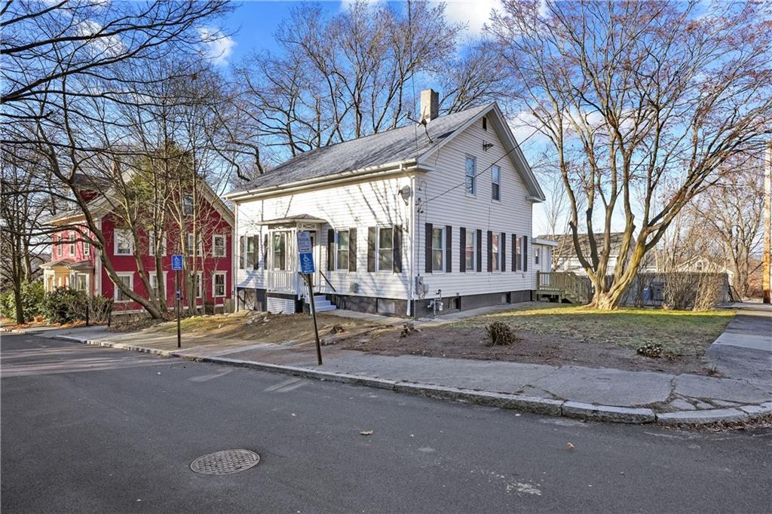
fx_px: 429
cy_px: 257
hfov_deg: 84.0
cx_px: 386
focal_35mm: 20
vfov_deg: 61.9
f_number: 9
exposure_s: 1/400
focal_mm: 13.5
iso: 400
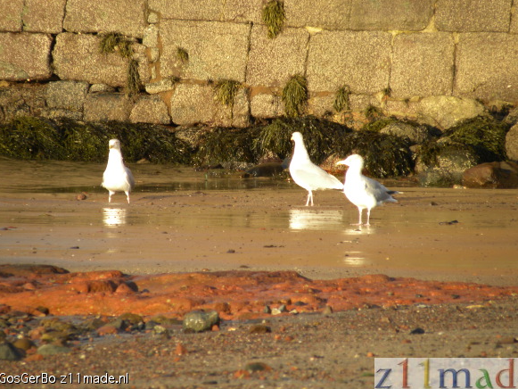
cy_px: 176
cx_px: 251
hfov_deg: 2.9
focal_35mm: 687
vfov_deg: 2.2
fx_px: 10283
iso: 64
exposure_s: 1/131
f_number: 5
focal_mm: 110.4
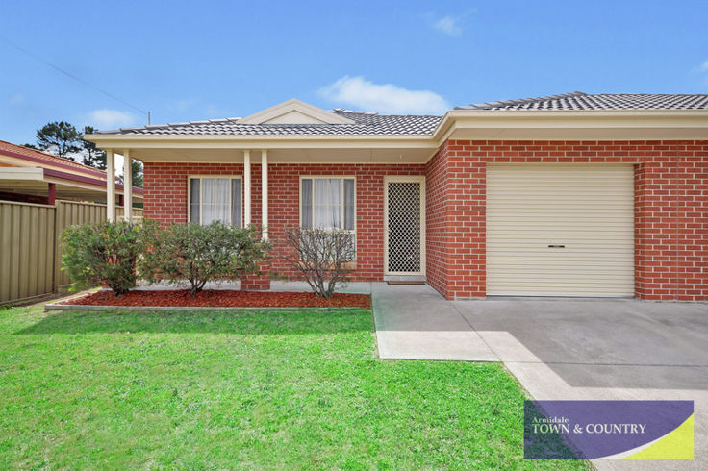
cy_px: 236
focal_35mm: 20
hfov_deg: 85.4
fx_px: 383
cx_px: 354
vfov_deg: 63.2
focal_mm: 13
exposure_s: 1/1000
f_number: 8
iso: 200
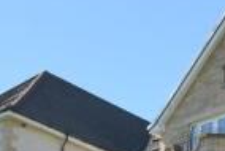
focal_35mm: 138
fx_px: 863
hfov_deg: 14.7
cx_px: 202
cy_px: 176
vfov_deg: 9.8
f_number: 4
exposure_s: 1/800
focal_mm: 20
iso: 100
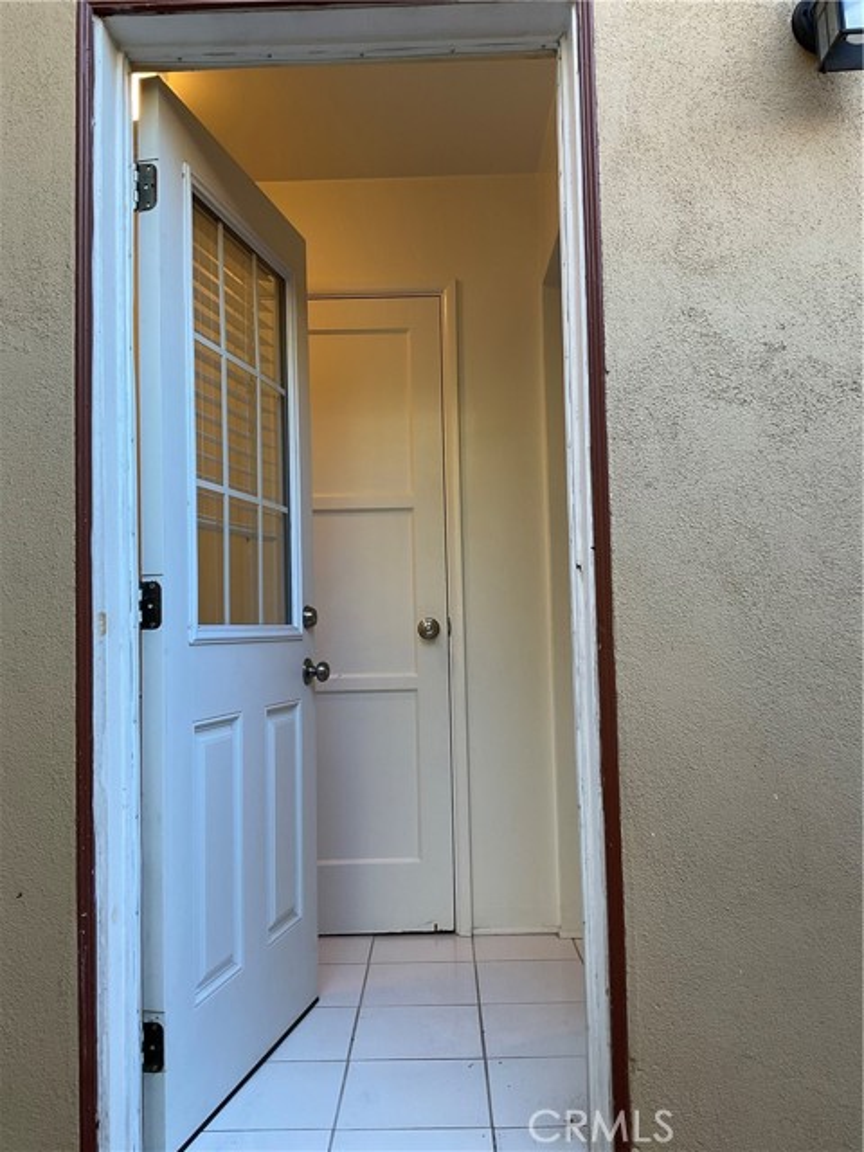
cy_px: 576
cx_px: 432
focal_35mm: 29
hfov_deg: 48.2
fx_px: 965
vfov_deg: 61.7
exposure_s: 1/120
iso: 50
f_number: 1.8
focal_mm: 3
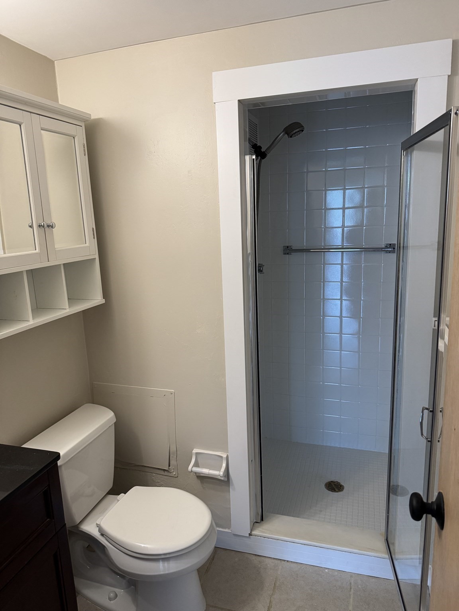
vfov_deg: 71.6
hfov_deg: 56.8
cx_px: 230
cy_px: 306
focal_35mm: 24
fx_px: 424
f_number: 1.78
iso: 320
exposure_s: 1/60
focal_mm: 6.76
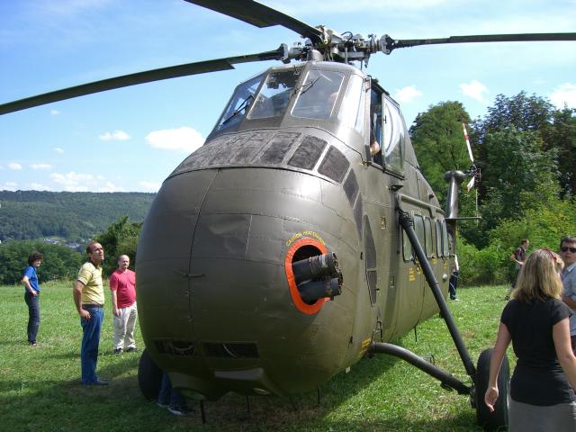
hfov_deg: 49.0
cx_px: 288
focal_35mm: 38
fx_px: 632
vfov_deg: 37.7
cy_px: 216
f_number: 4.3
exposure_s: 1/400
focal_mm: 6.2
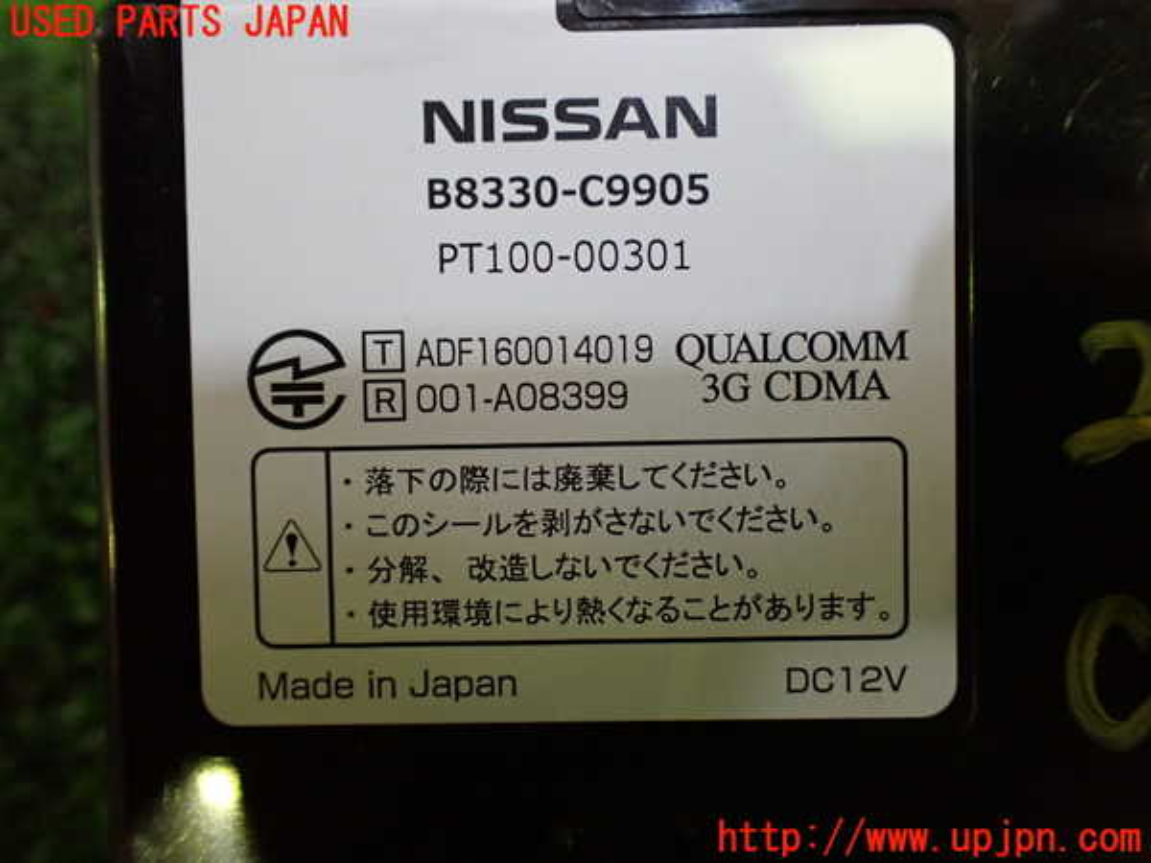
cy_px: 432
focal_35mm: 30
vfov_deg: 46.8
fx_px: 998
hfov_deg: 60.0
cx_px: 576
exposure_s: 1/80
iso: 800
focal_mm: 5.4
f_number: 2.3
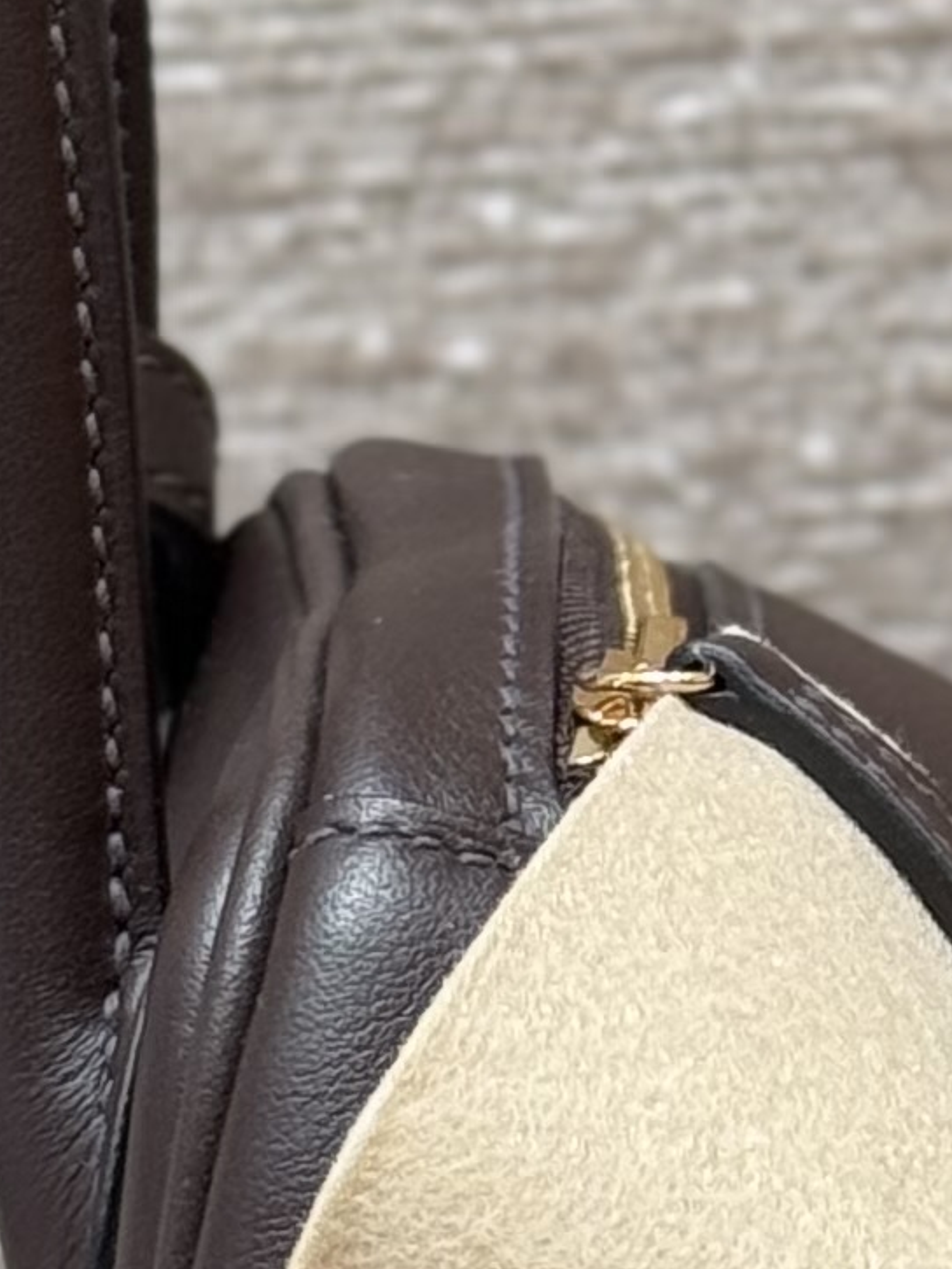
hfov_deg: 5.4
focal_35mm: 267
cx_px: 1962
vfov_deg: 7.4
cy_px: 392
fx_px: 9788
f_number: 1.78
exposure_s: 1/50
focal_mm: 6.76
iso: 64
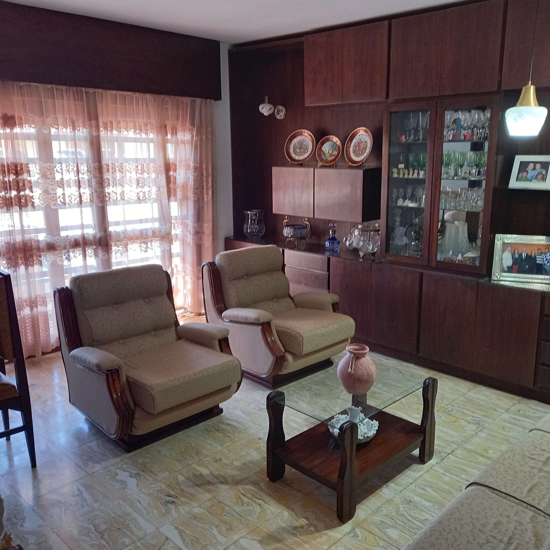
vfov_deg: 54.0
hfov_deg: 54.0
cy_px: 276
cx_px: 301
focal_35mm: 30
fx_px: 539
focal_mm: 4.6
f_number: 2
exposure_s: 1/33
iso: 250
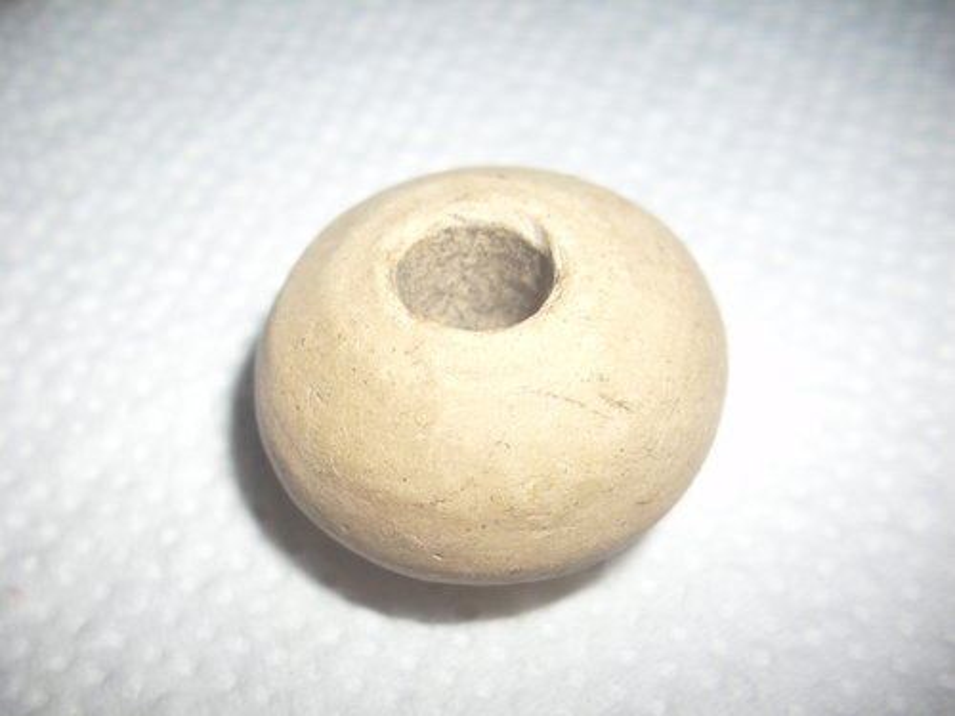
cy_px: 358
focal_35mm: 31
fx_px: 855
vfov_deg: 45.4
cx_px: 478
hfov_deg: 58.4
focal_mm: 6.2
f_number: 5.6
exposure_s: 1/200
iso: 50
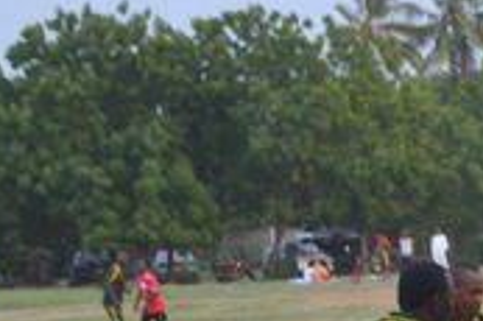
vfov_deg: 7.9
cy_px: 442
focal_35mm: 170
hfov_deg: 11.5
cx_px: 768
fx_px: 2279
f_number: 4.5
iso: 1400
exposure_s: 1/500
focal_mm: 28
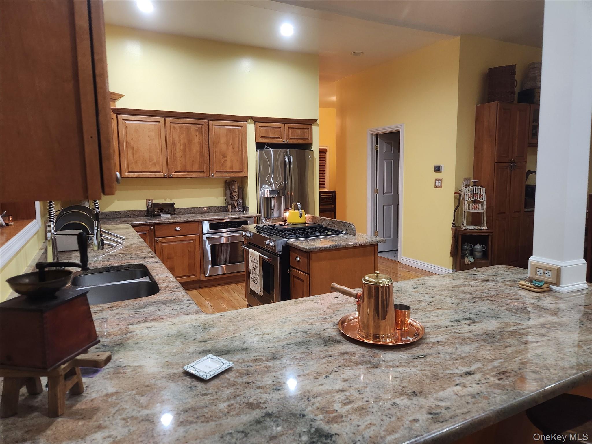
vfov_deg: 58.9
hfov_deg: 73.9
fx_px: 393
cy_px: 222
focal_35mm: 23
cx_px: 296
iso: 400
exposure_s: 1/120
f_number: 1.8
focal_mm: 5.4
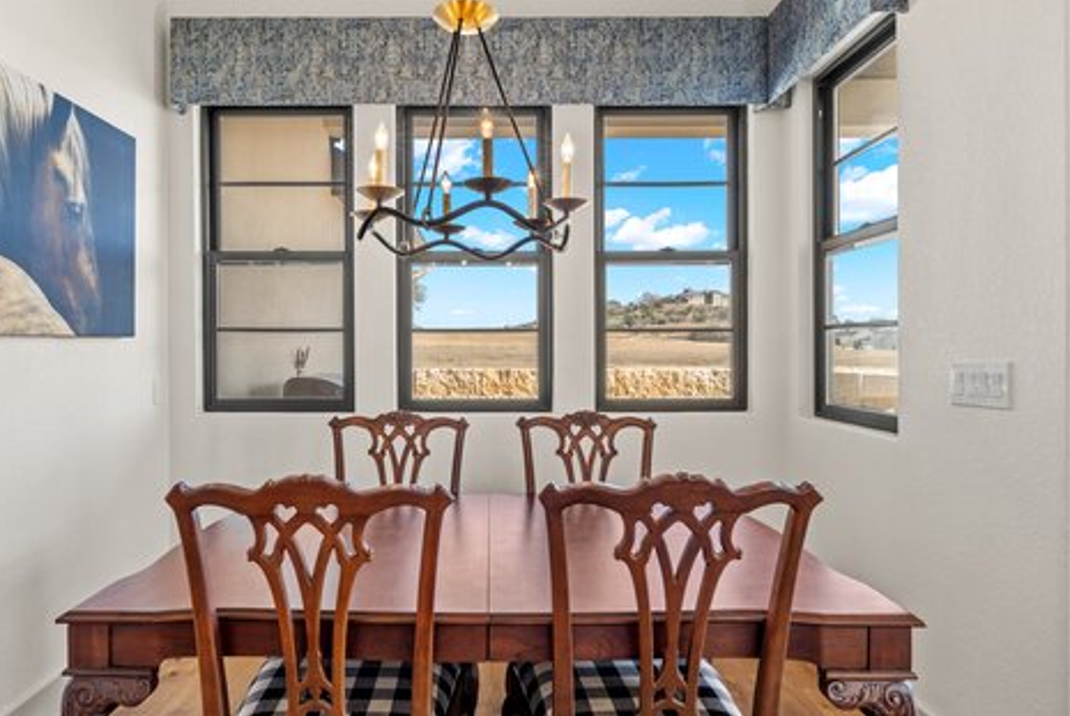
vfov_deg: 57.3
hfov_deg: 78.3
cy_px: 363
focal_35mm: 22
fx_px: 654
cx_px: 486
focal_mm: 16
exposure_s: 1/20
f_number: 8
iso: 100
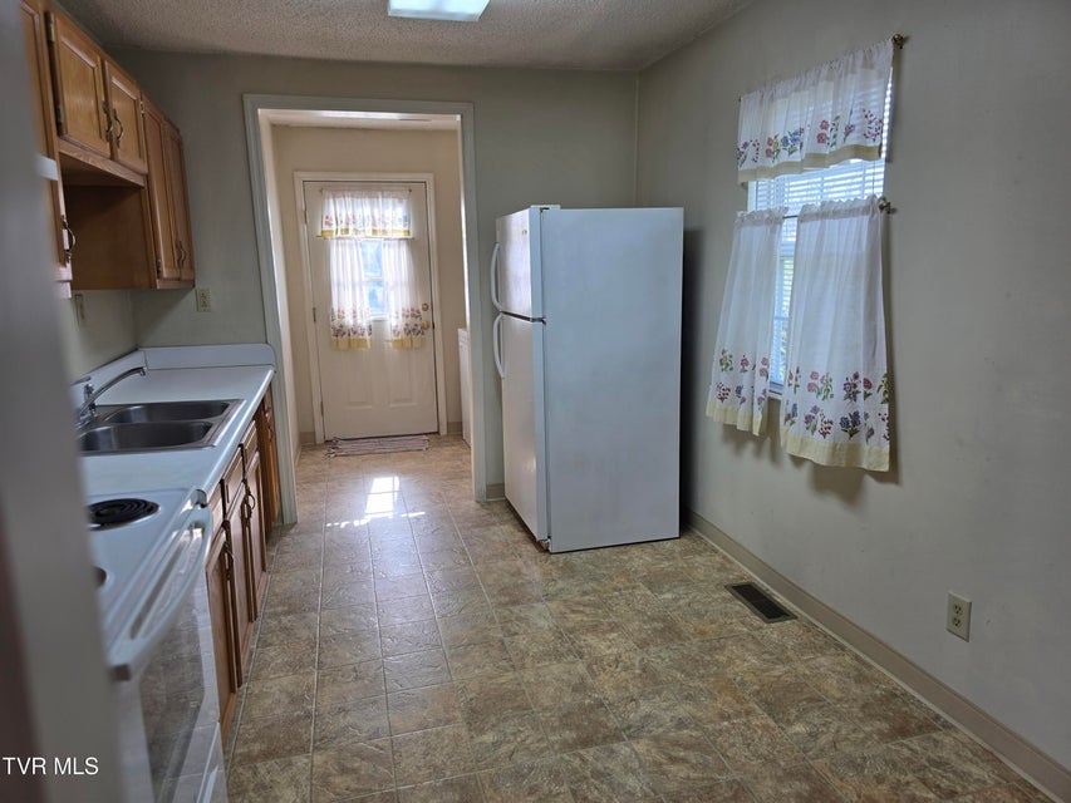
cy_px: 402
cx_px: 536
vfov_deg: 58.9
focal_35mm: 23
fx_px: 712
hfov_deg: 73.9
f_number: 1.7
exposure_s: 1/120
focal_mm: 6.3
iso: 32
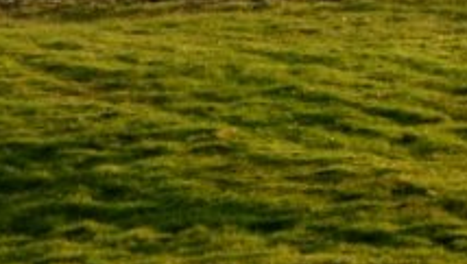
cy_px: -148
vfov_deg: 2.2
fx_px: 6745
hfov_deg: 4.0
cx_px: 480
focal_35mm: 544
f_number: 6
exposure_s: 1/500
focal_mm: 116
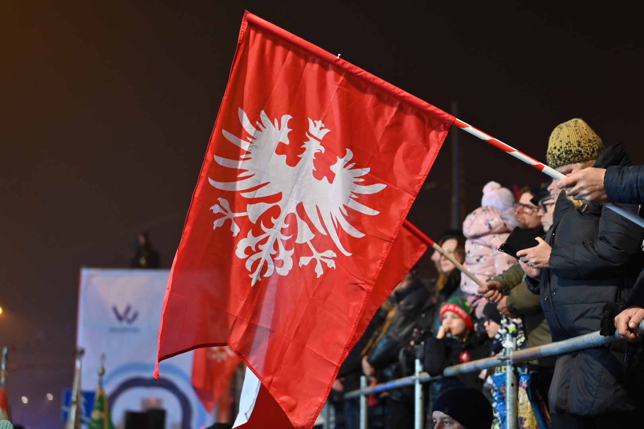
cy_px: 214
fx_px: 1252
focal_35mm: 70
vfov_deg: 19.5
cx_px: 322
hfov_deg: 28.8
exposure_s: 1/200
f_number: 2.8
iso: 1400
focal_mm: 70
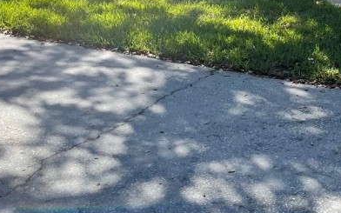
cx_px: 381
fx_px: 669
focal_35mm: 72
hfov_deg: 26.2
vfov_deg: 16.4
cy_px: -114
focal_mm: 5.1
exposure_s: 1/1456
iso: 32
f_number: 1.6
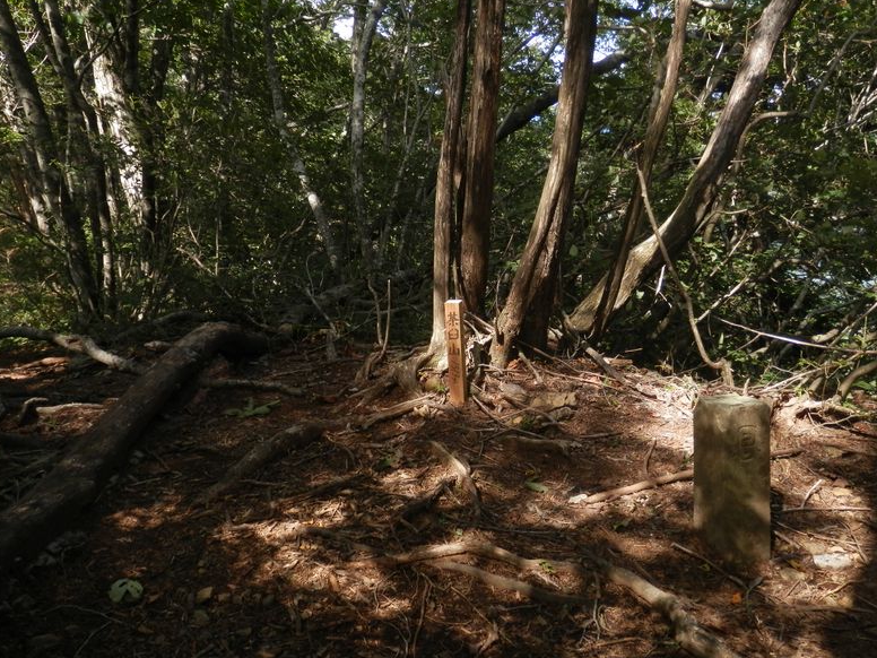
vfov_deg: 41.8
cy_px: 328
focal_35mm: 34
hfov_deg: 54.0
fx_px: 861
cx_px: 444
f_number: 3.4
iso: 80
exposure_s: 1/125
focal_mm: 6
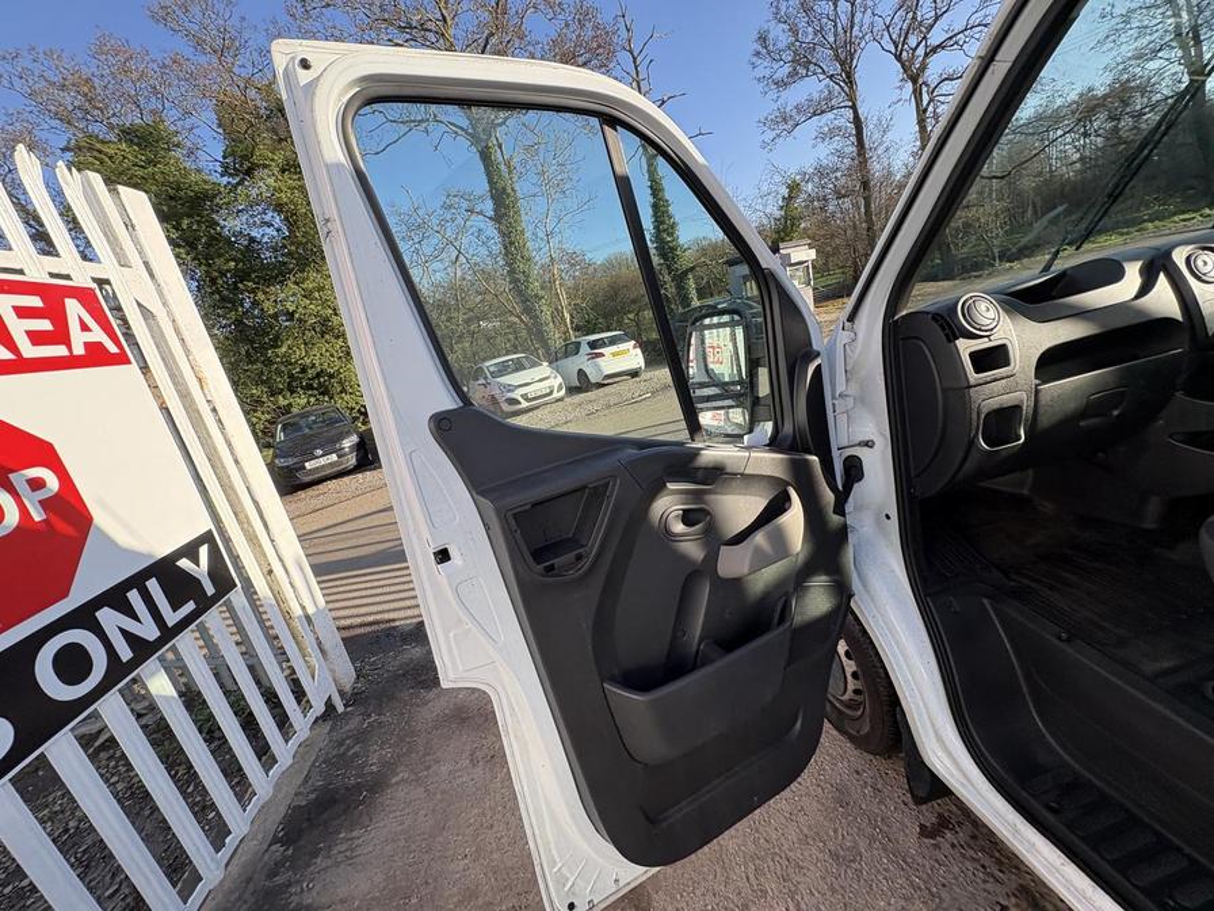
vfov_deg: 85.7
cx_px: 607
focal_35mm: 14
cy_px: 456
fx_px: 491
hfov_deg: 102.1
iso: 50
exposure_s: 1/309
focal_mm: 2.22
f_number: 2.2
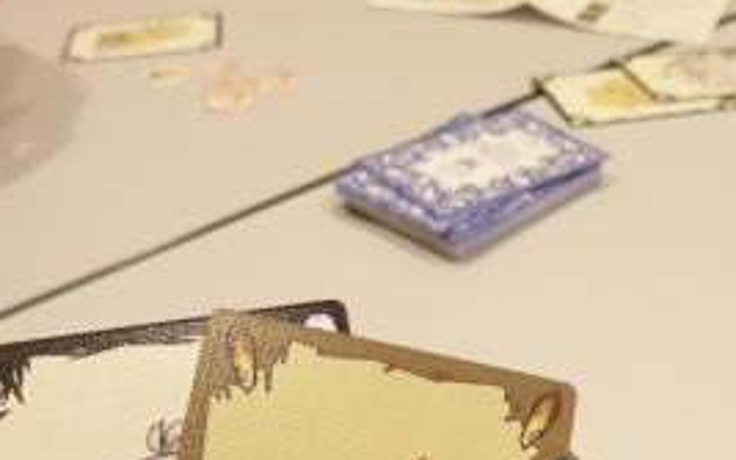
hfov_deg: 40.6
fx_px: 983
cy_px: 355
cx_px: 488
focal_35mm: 49
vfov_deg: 26.0
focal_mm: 6
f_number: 2.8
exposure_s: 1/30
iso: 640
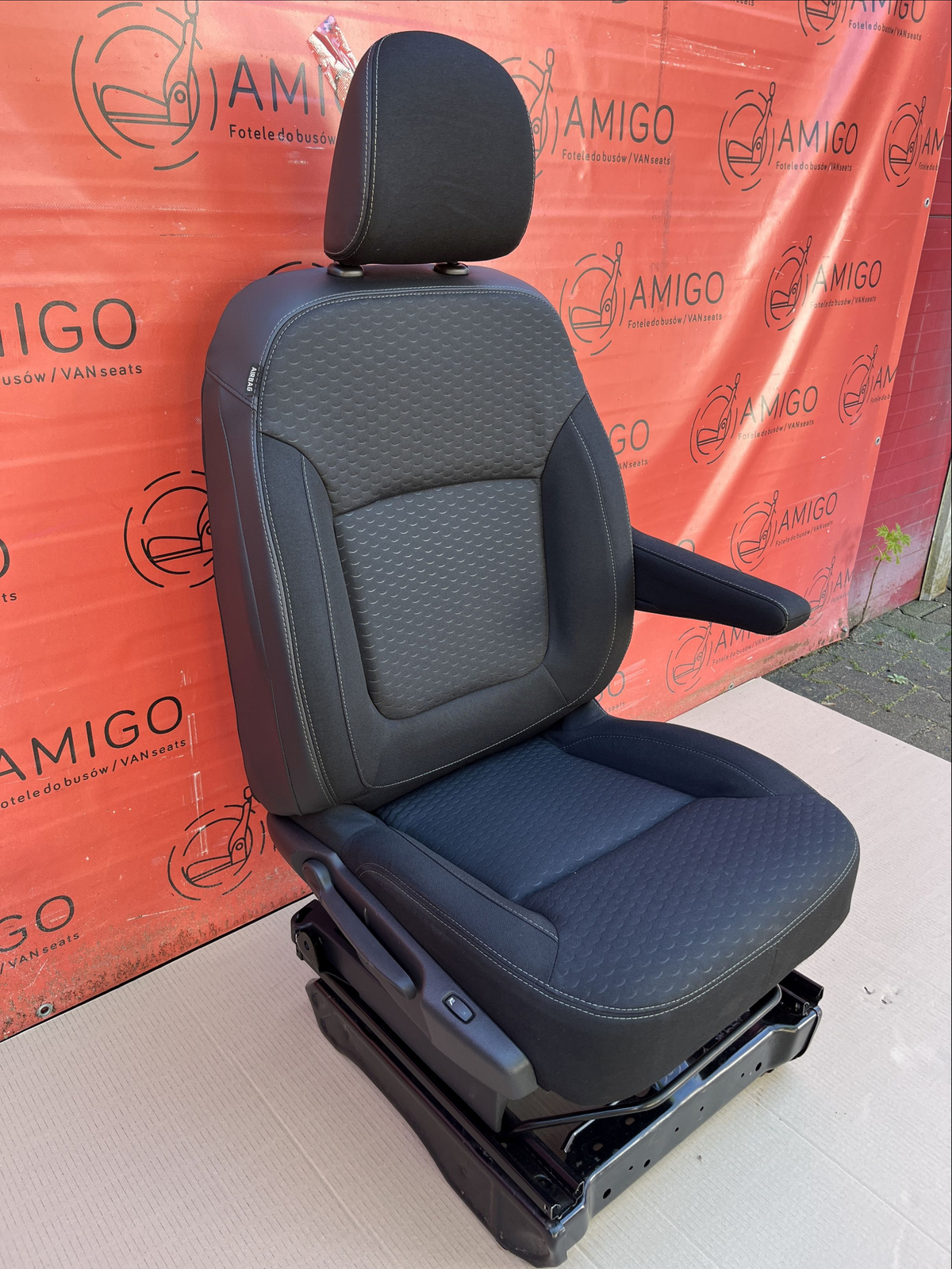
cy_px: 634
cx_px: 476
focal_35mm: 26
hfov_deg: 53.1
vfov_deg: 67.3
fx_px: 953
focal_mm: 5.1
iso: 50
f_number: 1.6
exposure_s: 1/121
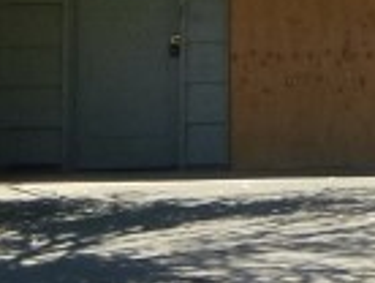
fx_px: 2008
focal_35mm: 185
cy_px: -125
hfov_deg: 9.6
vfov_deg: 7.9
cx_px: 867
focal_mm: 4.5
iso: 100
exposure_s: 1/320
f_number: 3.9
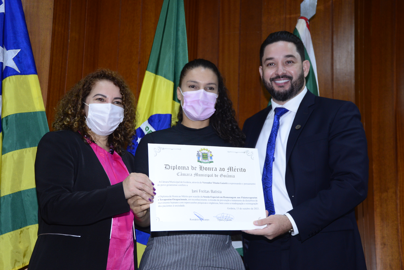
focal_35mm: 62
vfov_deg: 21.9
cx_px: 202
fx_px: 696
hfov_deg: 32.4
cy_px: 135
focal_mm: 62
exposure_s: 1/125
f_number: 5
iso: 2000
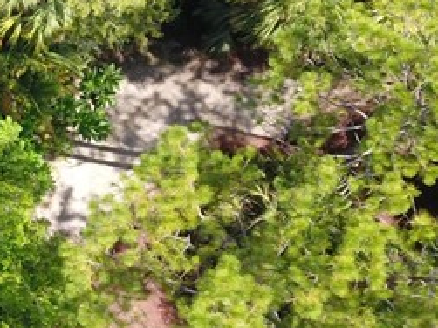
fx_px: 1341
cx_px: -86
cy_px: 16
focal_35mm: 106
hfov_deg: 17.7
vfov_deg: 13.8
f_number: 2.2
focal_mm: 4.73
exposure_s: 1/332
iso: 100
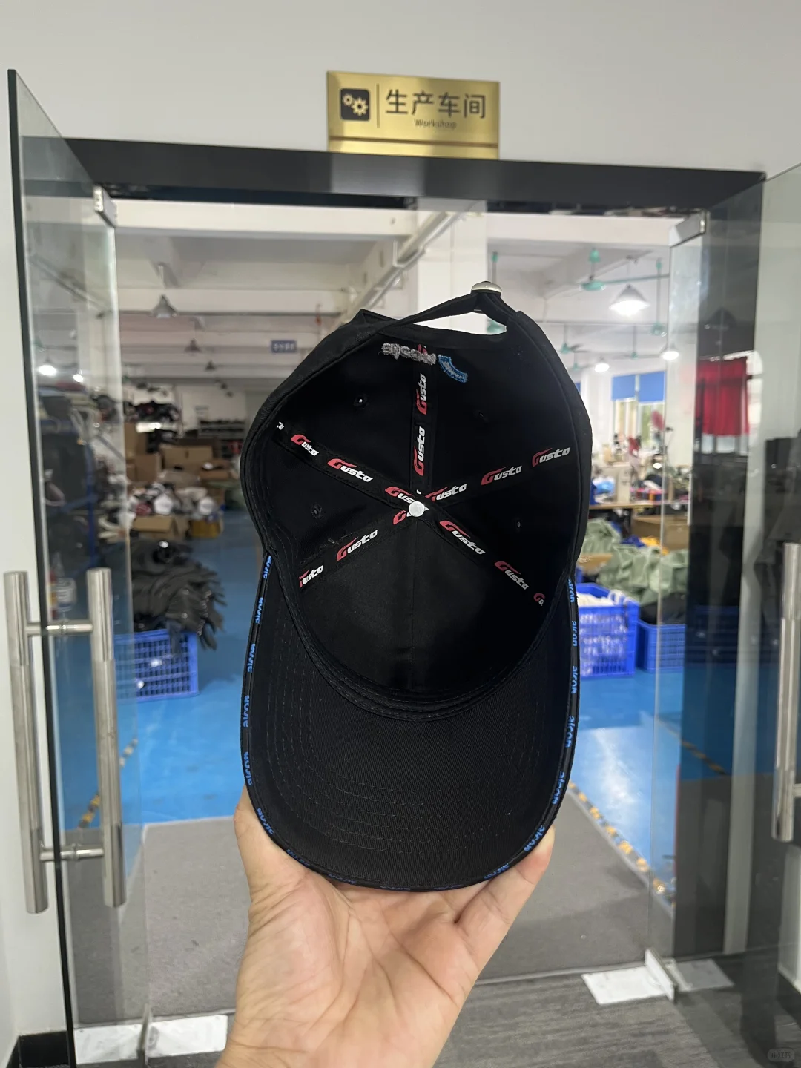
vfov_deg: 67.3
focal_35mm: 26
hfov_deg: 53.1
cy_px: 534
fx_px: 802
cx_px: 400
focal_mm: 5.1
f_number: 1.6
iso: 125
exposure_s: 1/50
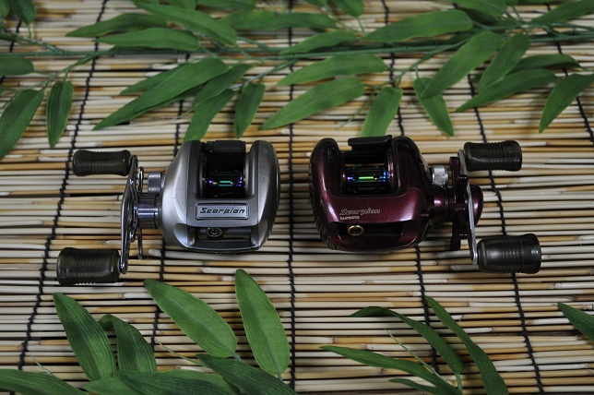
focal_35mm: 52
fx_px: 865
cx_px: 297
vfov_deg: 25.7
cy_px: 198
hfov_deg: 37.9
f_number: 5
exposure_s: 1/60
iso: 800
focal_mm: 35
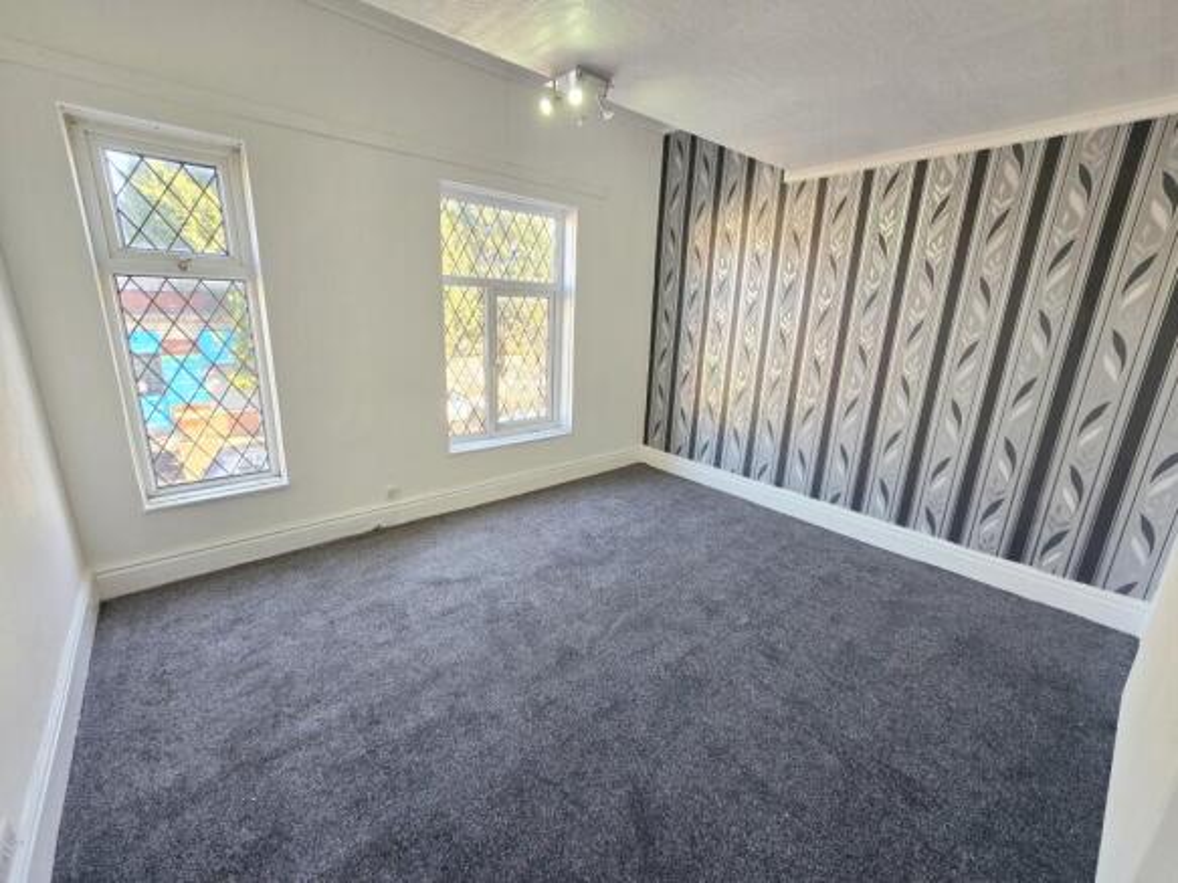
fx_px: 442
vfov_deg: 89.9
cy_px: 442
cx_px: 589
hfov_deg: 106.2
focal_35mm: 13
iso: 80
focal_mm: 2.2
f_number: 2.2
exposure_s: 1/50
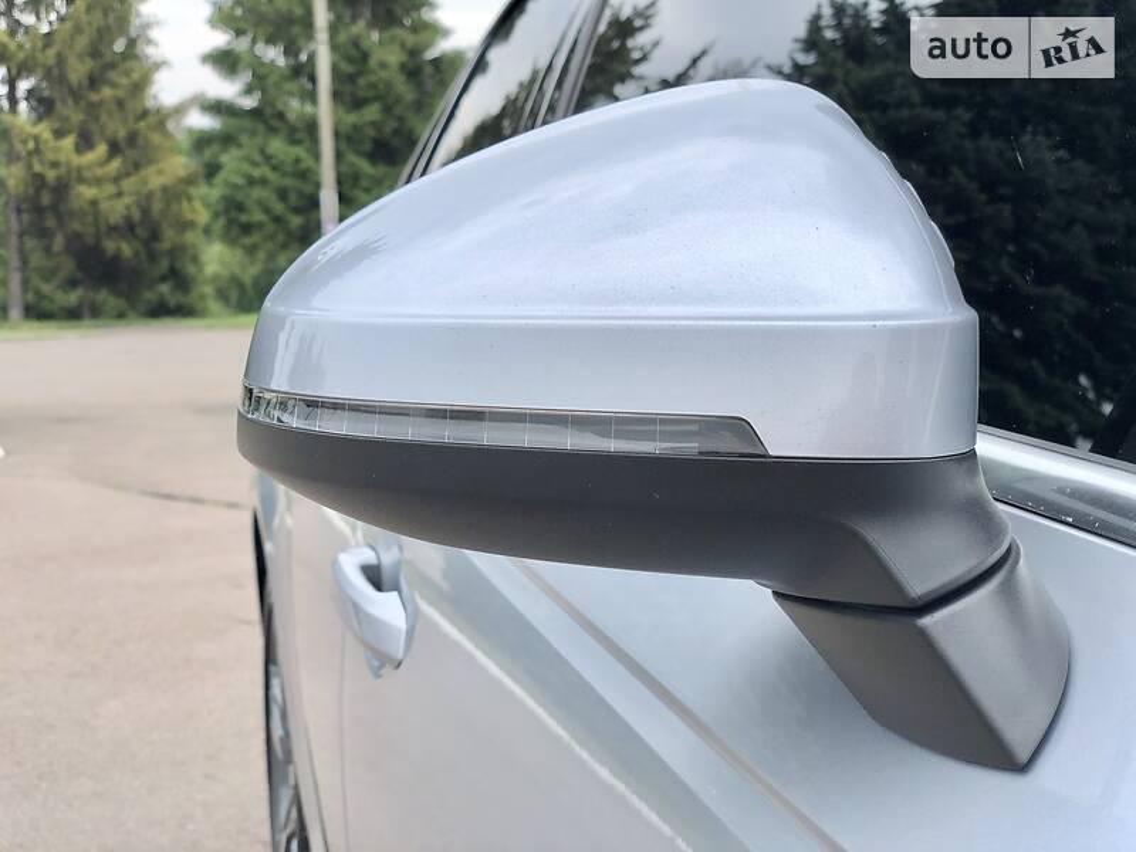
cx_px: 568
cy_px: 426
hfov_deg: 36.8
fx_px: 1706
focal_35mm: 52
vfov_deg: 28.0
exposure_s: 1/324
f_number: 2.4
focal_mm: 6
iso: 16
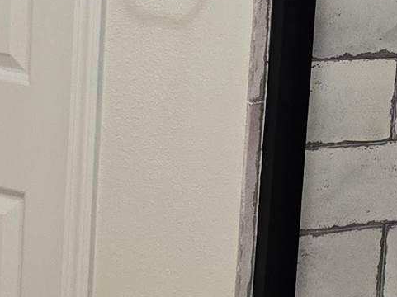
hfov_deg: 13.4
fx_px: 1685
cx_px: 334
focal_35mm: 147
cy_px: -52
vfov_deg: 9.9
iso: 320
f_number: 1.7
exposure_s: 1/120
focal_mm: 6.3
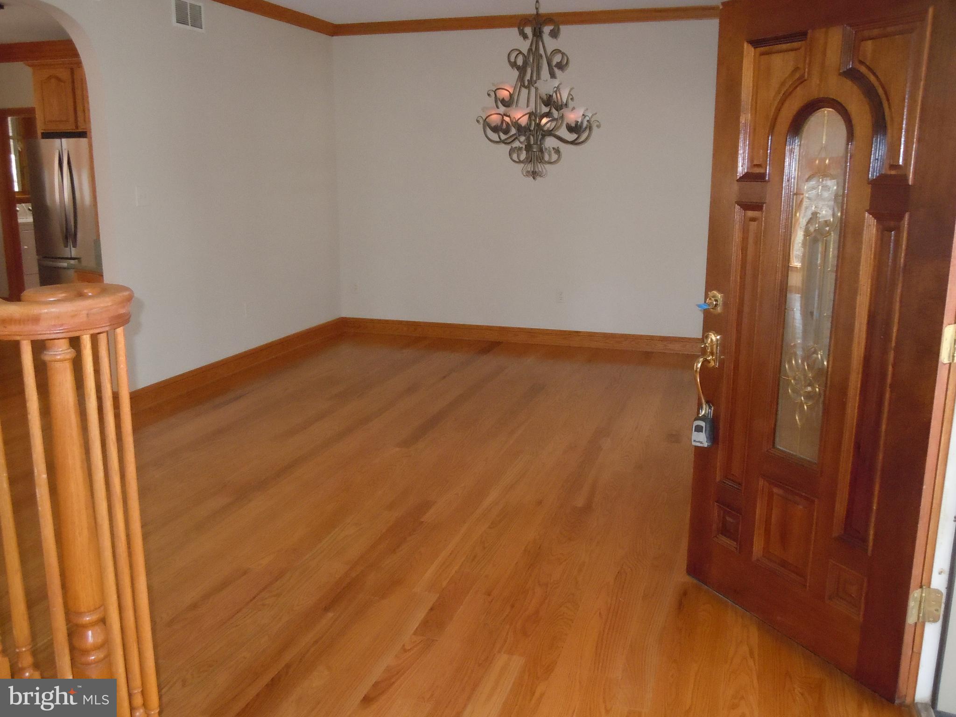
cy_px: 358
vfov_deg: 42.9
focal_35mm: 33
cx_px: 478
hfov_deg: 55.4
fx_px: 911
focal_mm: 5.9
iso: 800
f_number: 4
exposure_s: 1/60
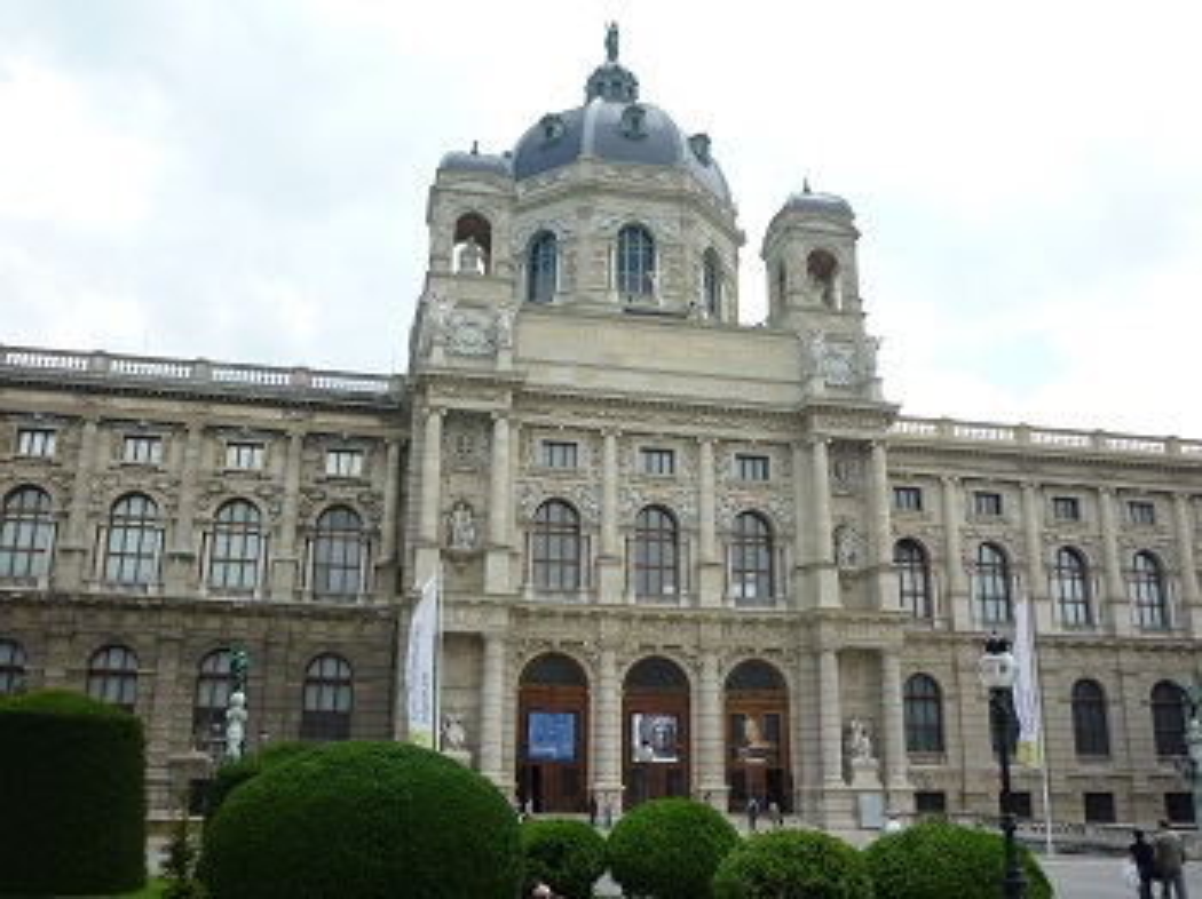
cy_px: 450
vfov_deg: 42.9
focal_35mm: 33
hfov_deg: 55.4
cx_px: 601
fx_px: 1145
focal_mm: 5.5
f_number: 8
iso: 80
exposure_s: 1/125
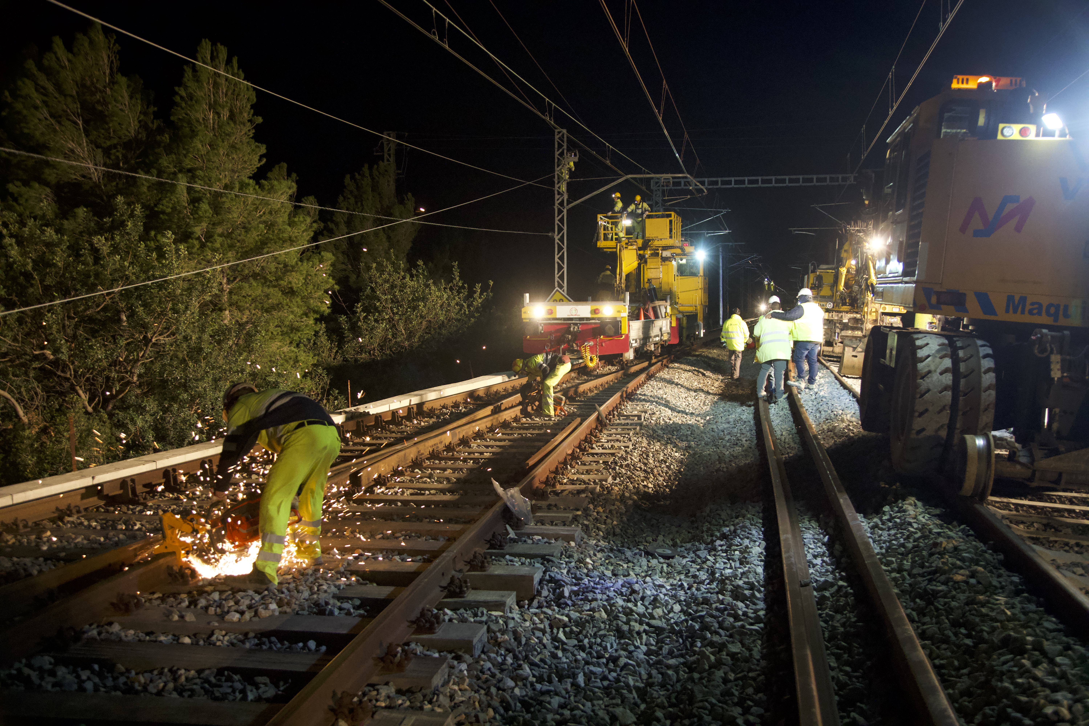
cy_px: 363
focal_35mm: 32
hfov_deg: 58.7
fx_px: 968
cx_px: 544
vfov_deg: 41.1
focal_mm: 32
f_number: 4
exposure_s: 1/160
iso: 8000
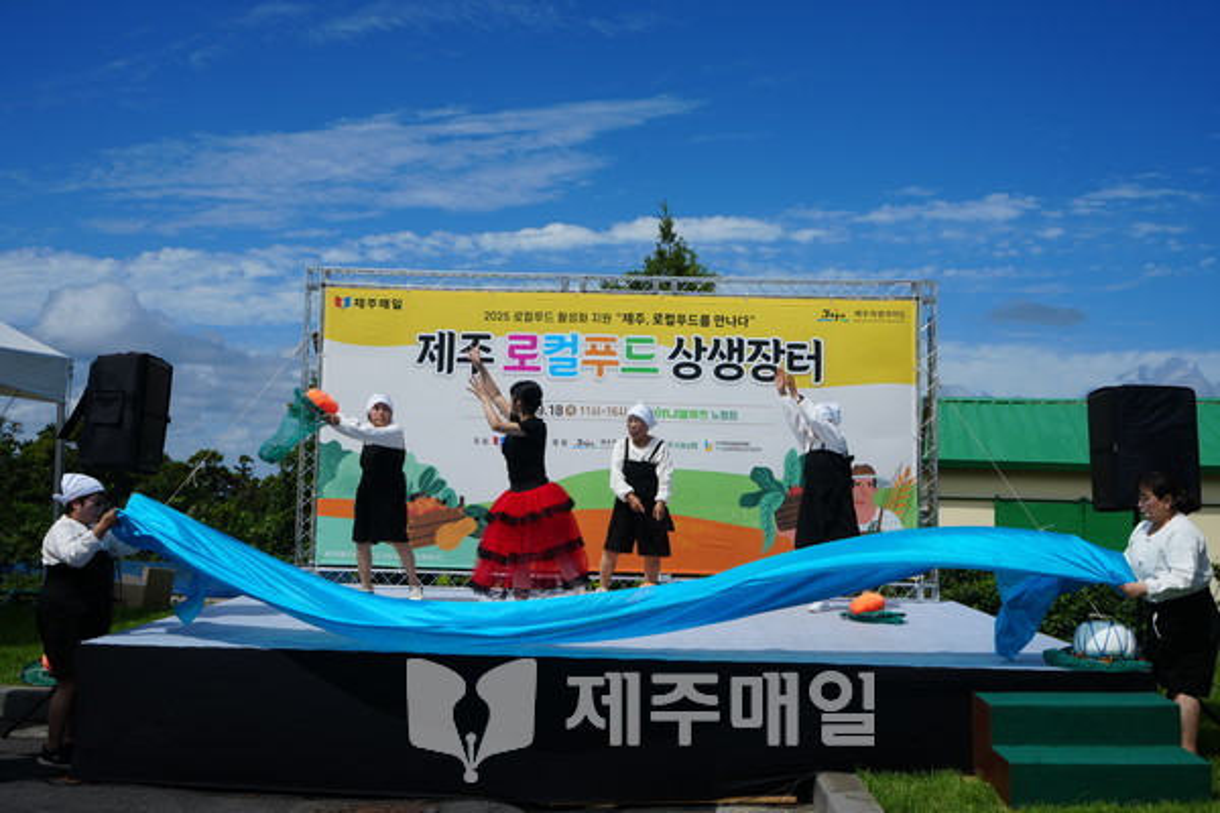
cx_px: 610
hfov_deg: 55.8
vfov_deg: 38.9
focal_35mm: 34
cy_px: 406
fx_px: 1152
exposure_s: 1/320
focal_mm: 34
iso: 100
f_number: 10
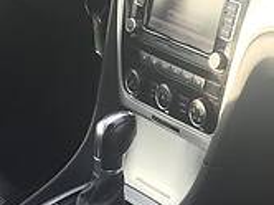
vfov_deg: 11.0
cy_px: 94
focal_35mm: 135
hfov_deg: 14.6
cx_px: 210
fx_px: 1067
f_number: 1.8
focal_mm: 4
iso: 25
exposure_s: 1/100
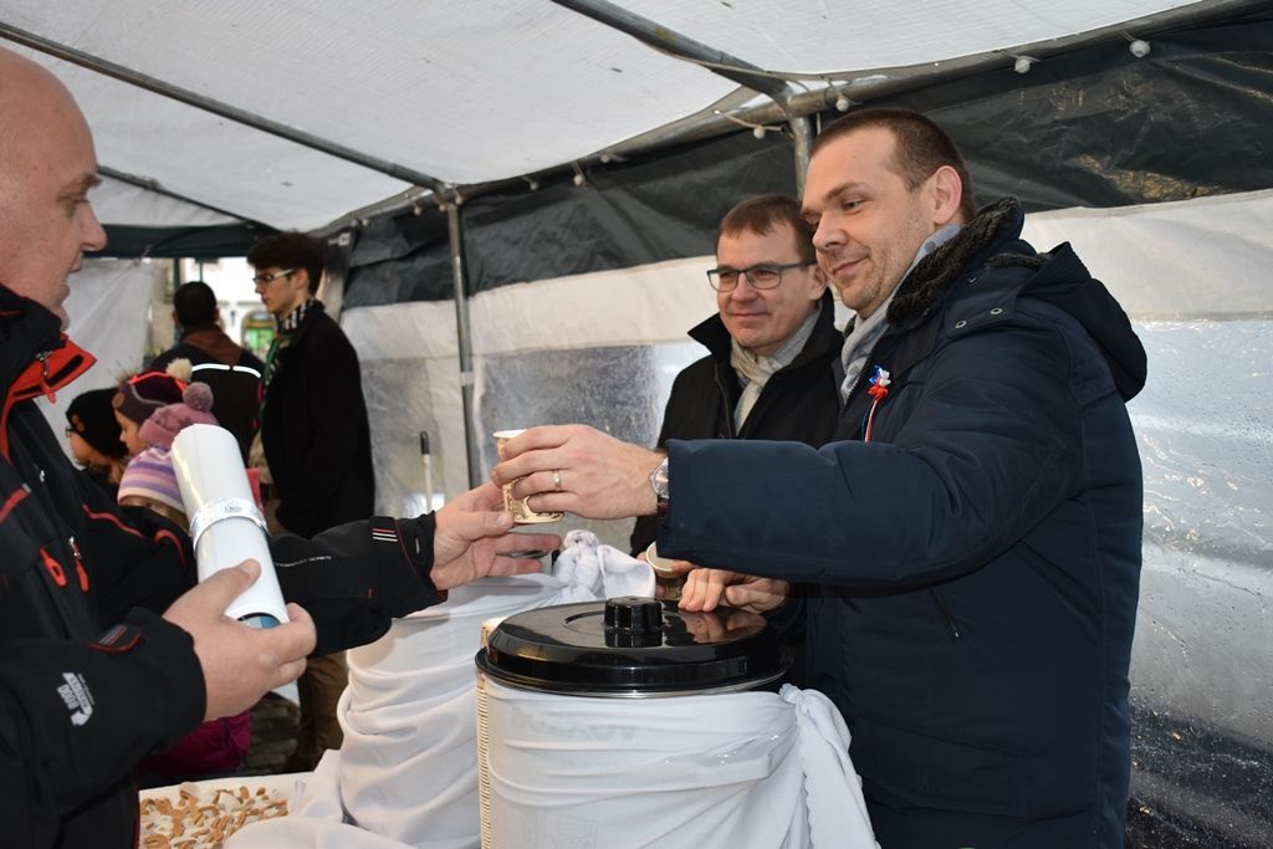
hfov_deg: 46.4
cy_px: 424
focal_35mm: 42
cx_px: 636
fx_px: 1485
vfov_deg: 31.9
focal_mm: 28
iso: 400
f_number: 4.2
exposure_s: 1/60
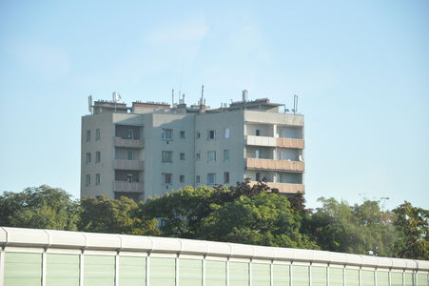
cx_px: 214
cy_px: 143
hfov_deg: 13.0
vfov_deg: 8.7
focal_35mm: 158
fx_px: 1875
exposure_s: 1/2000
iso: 1600
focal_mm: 105
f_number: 8
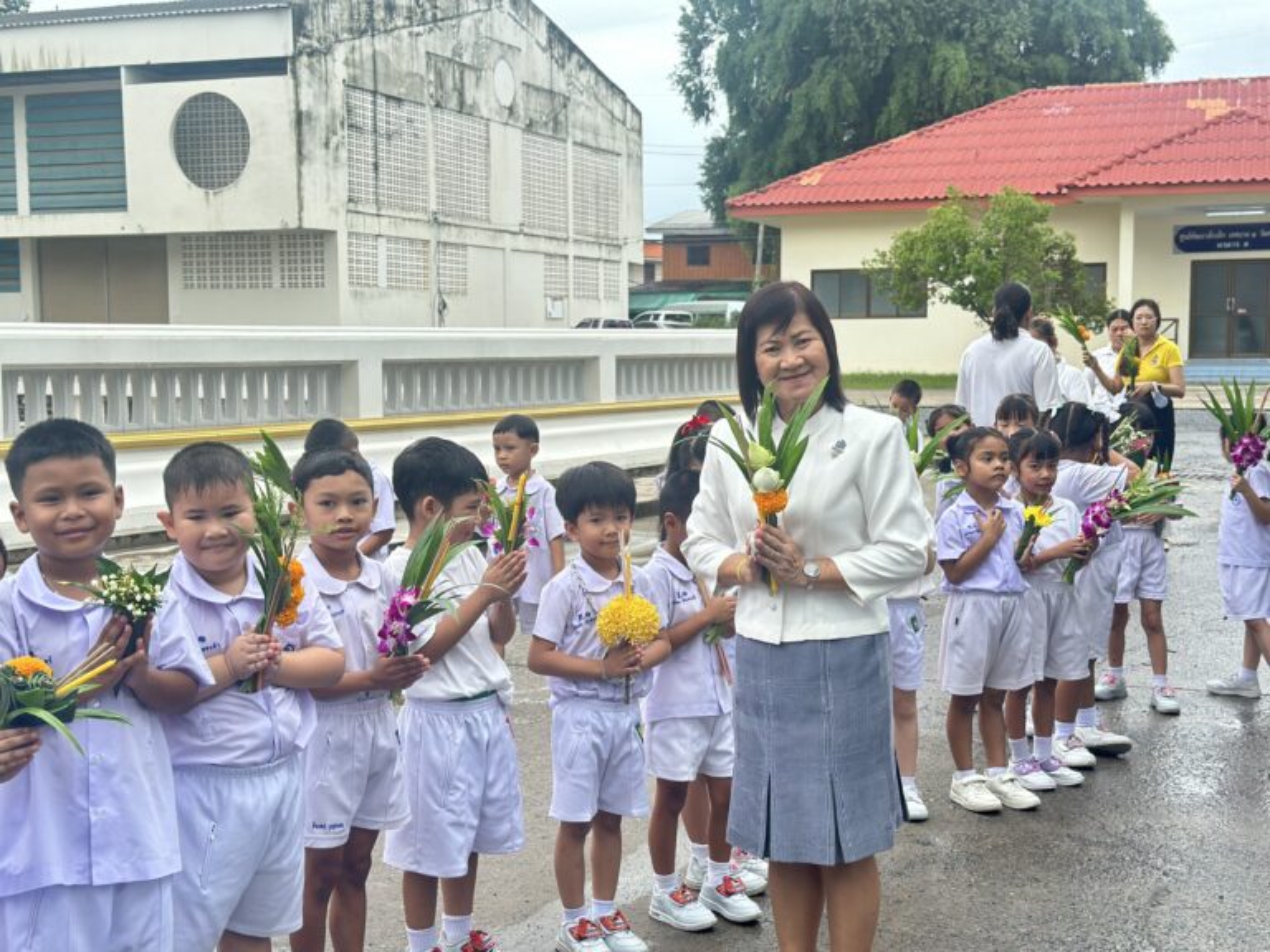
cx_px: 635
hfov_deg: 39.7
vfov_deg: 30.3
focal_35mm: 48
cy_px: 476
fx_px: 1761
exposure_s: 1/1171
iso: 80
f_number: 1.78
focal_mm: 6.86
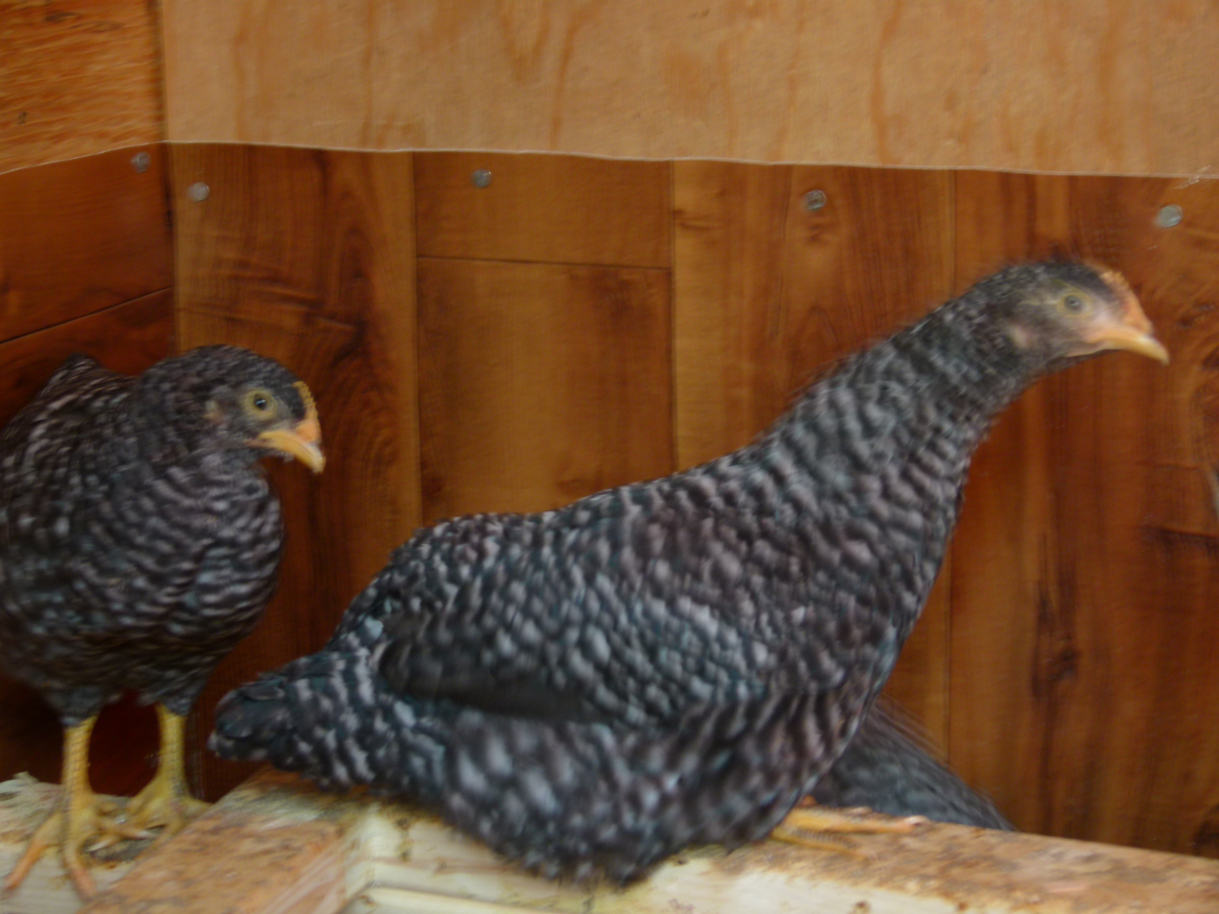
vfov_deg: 19.6
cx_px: 610
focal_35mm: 75
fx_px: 2641
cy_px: 457
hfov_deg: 26.0
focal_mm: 13.5
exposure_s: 1/4
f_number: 3.3
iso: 100
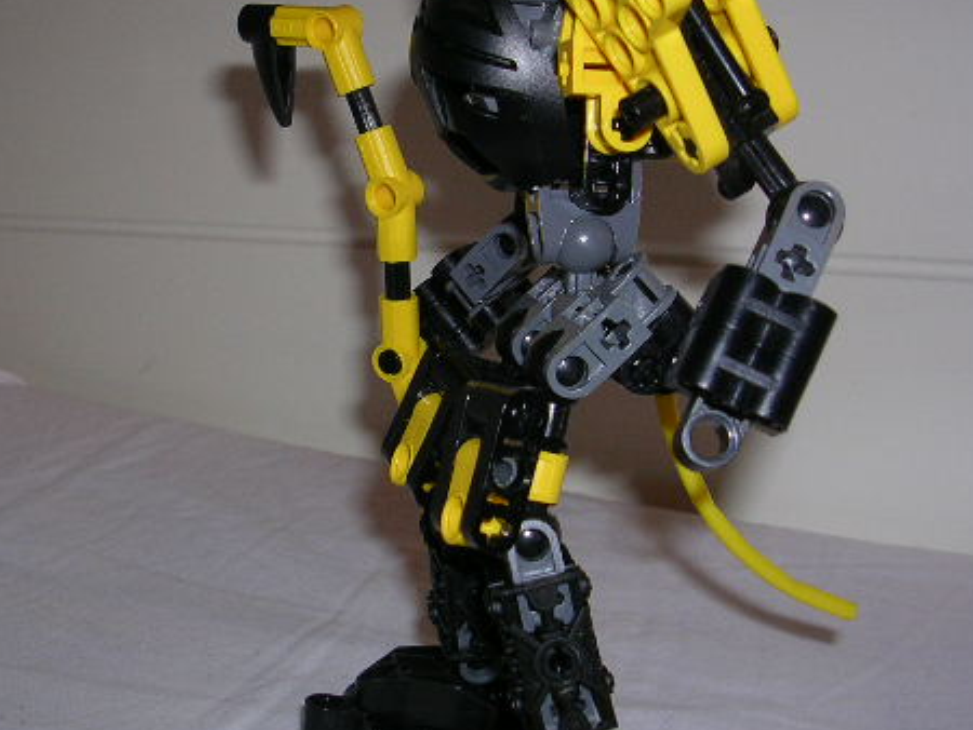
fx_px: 1519
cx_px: 415
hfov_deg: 35.5
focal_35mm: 54
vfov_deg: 27.0
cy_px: 330
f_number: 2.8
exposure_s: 1/60.1
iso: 50
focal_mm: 5.8
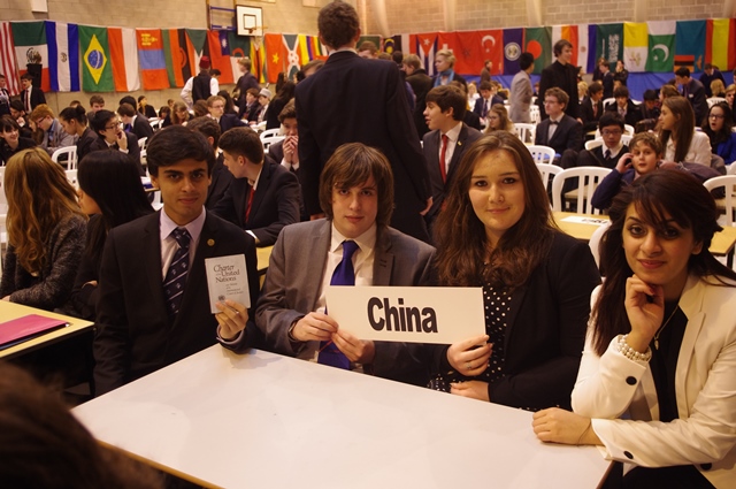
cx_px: 368
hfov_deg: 53.2
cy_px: 244
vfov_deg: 36.8
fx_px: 735
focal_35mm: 36
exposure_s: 1/30
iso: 800
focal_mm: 24.38
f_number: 4
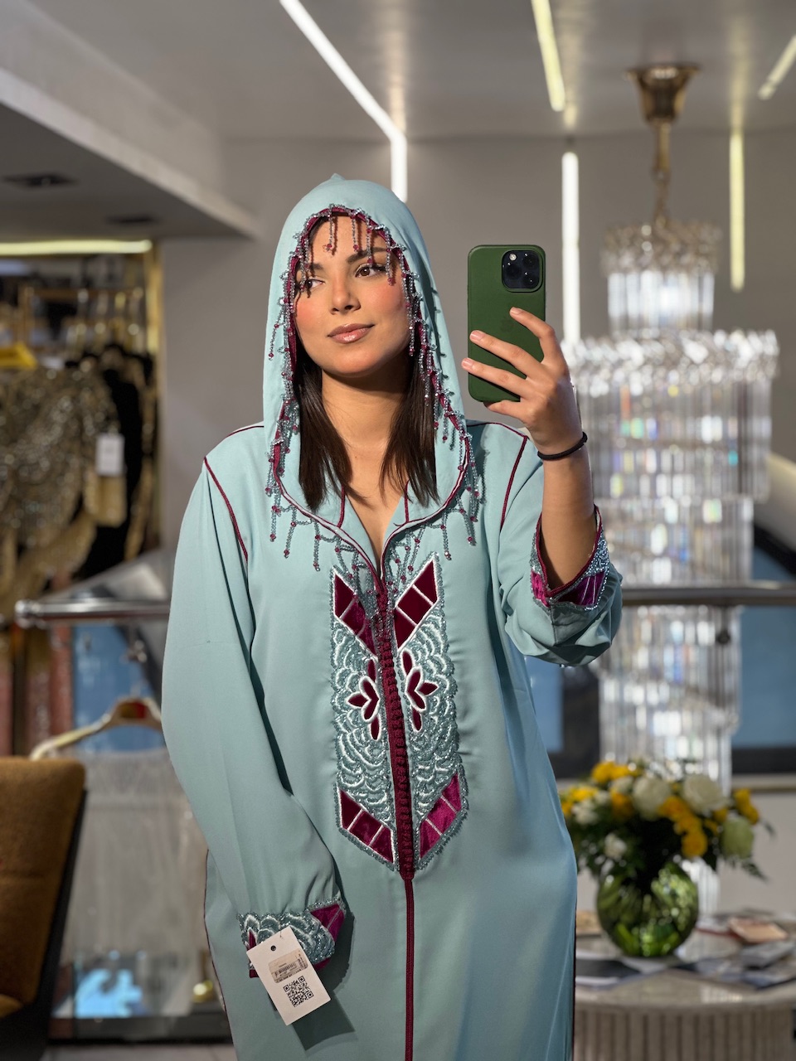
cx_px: 398
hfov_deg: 19.1
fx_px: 2361
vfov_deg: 25.3
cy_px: 530
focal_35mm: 77
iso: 32
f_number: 2.8
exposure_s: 1/100
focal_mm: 9
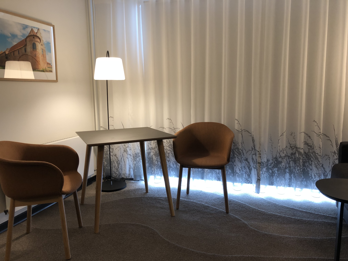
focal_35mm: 28
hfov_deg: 63.4
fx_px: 281
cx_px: 174
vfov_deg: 49.7
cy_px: 130
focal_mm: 3.99
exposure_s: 1/20
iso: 40
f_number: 1.8
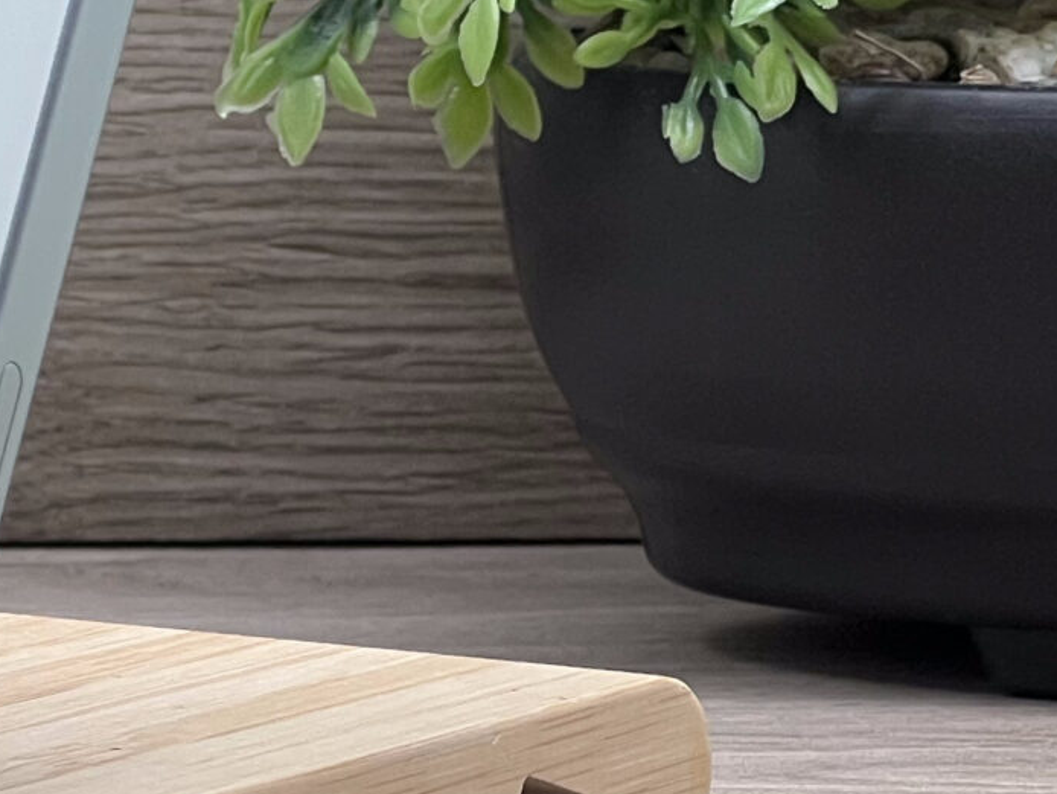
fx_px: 8675
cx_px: -253
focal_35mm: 284
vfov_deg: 5.2
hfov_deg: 6.9
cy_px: 73
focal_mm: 9
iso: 64
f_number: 2.8
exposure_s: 1/100
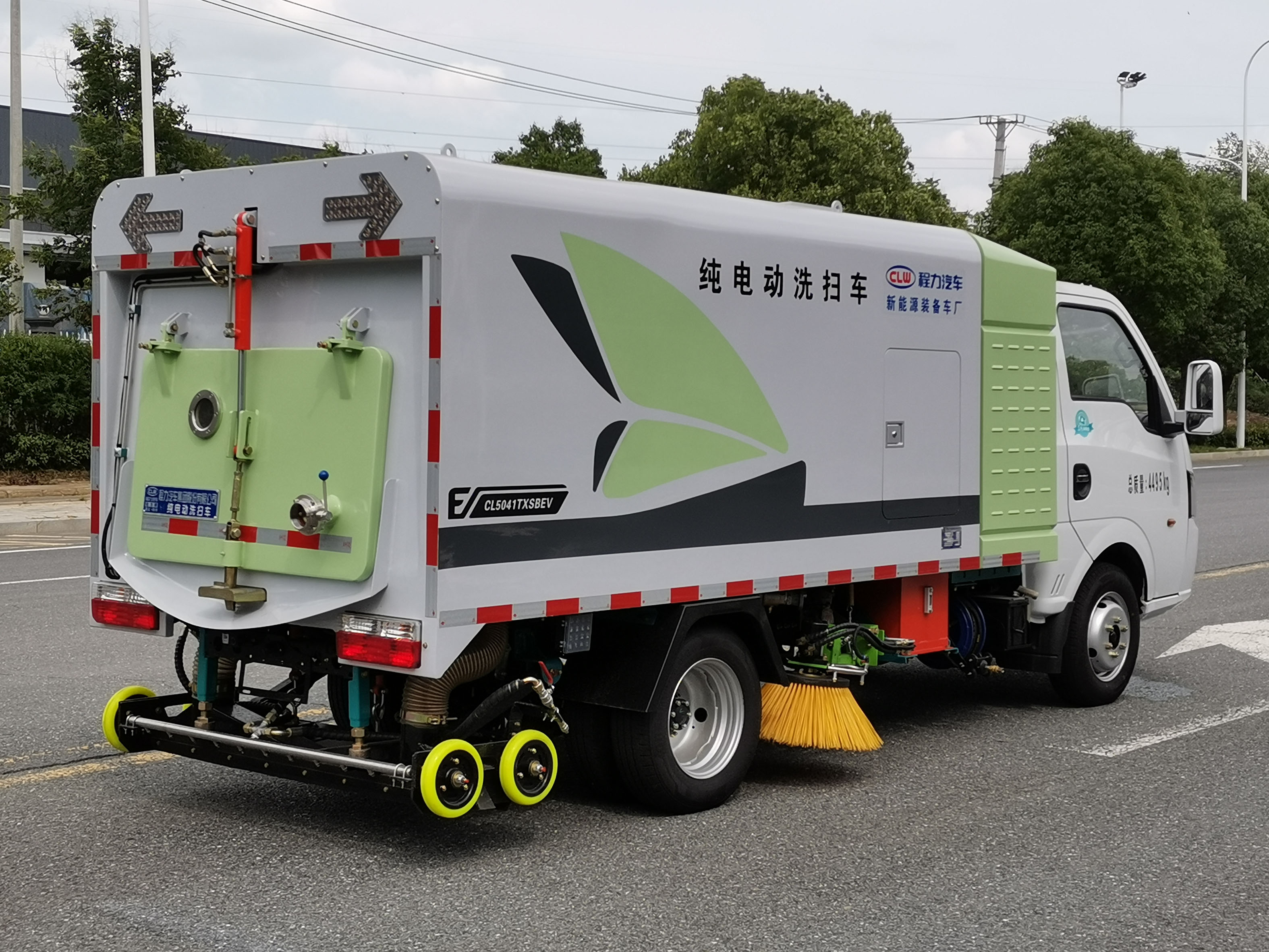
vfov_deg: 28.0
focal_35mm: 52
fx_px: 1906
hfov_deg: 36.8
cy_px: 476
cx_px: 634
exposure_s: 1/1221
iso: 50
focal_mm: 4.75
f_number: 1.8
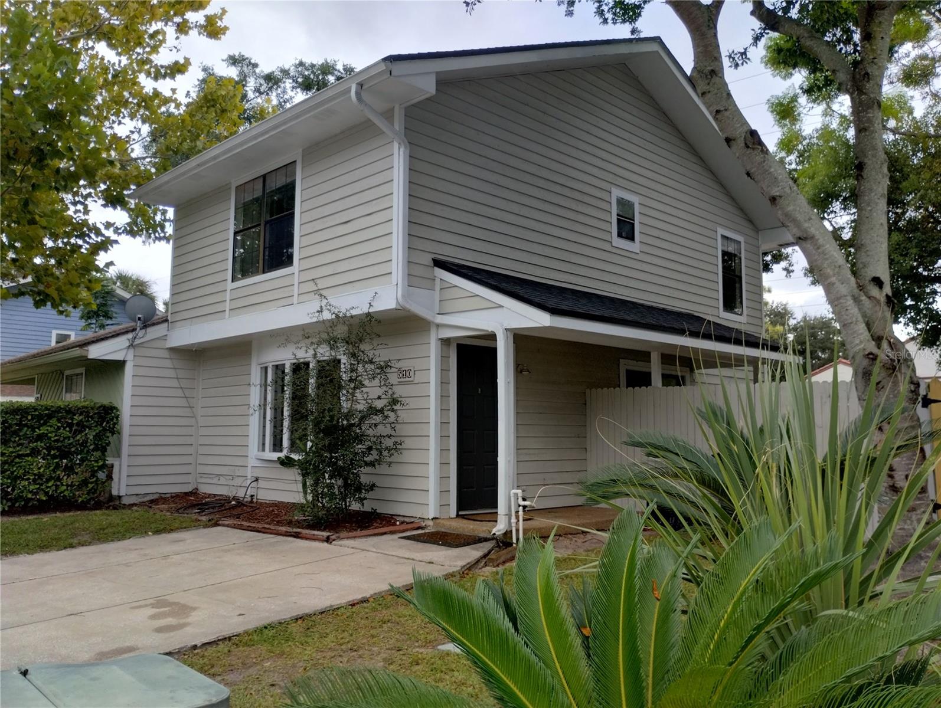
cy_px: 354
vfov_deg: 49.9
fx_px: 762
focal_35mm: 28
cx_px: 470
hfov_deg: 63.4
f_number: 1.8
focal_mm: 4.27
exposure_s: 1/292
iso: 100
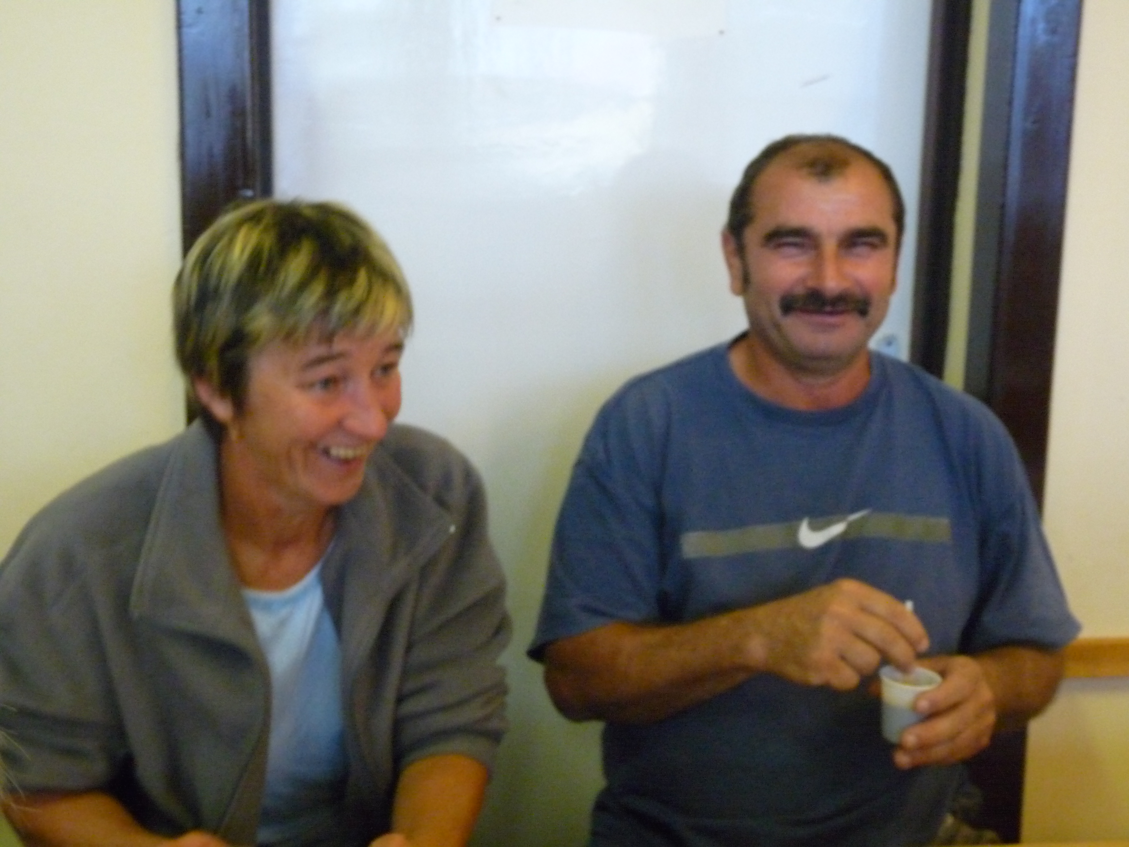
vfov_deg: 32.2
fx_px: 1468
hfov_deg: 42.1
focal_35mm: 45
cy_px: 424
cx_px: 564
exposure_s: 1/40
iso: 800
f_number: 3
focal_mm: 8
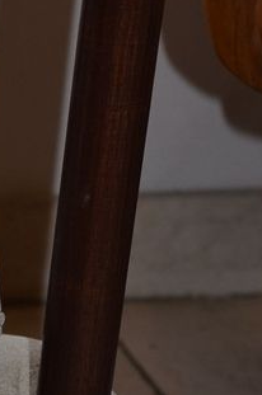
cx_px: -71
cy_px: 452
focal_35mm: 173
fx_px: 1893
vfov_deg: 11.7
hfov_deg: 7.8
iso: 500
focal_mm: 35
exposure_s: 1/60
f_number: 4.5
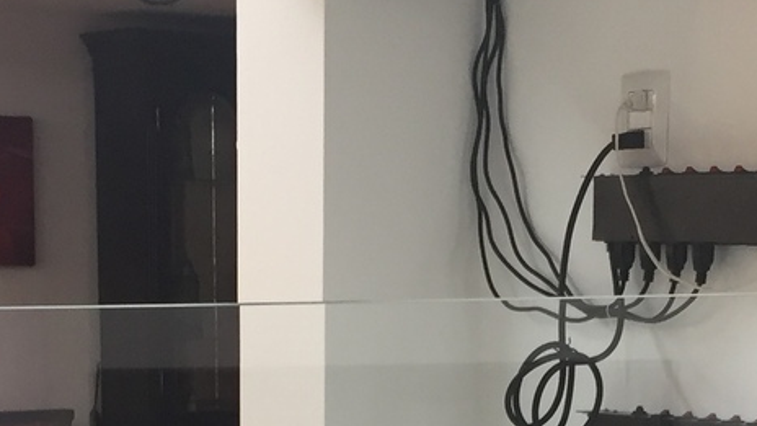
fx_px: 2188
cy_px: 752
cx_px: 403
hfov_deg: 19.6
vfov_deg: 10.5
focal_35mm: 109
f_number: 2.2
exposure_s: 1/30
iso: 64
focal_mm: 4.15
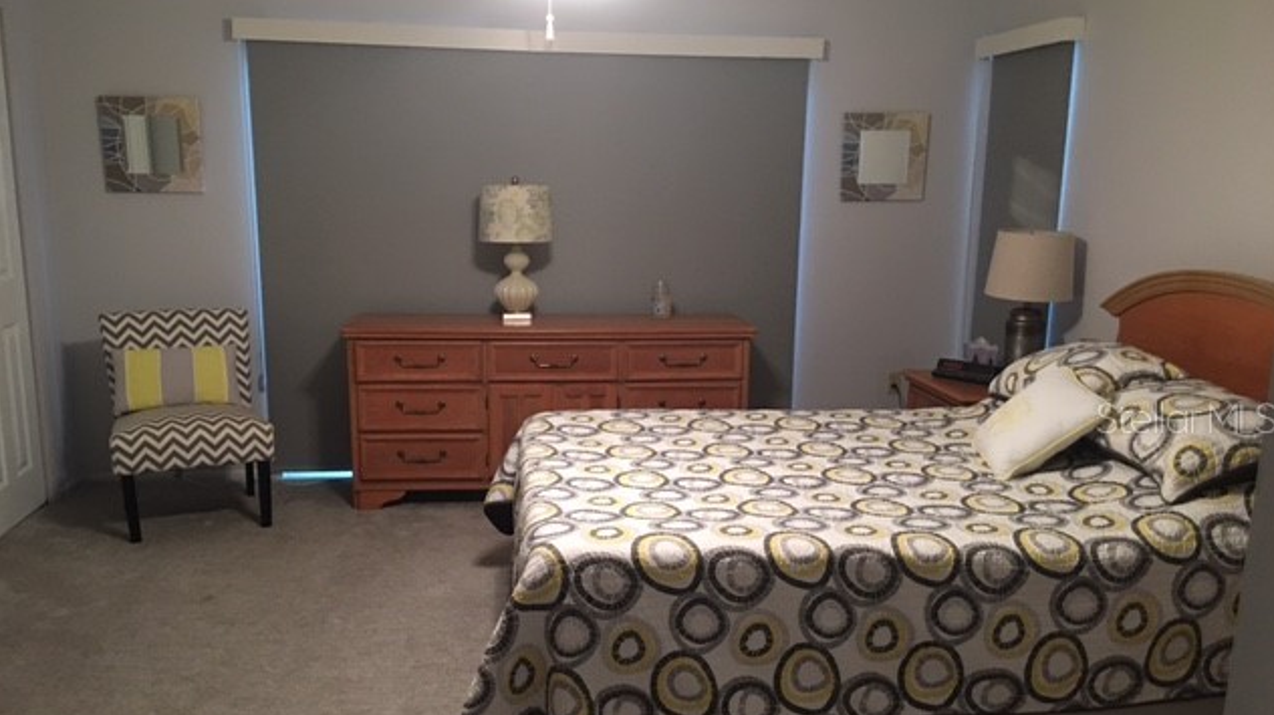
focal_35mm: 32
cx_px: 641
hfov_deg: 61.0
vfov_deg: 36.5
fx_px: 1081
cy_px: 417
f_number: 2.2
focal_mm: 4.15
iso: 100
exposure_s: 1/15
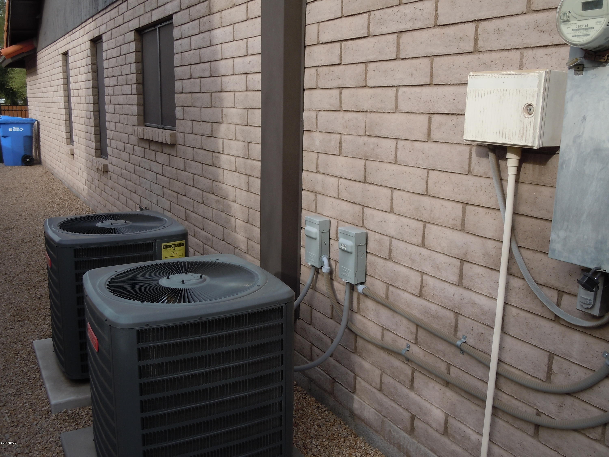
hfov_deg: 55.4
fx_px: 581
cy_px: 228
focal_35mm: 33
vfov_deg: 42.9
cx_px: 304
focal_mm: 5.9
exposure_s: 1/250
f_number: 4
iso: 100
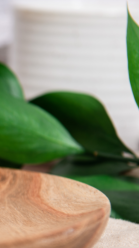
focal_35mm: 220
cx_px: -203
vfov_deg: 9.8
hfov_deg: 5.3
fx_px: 1441
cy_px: 154
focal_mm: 70
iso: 50
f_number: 5
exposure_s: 1/100
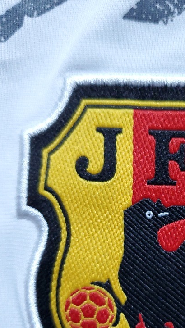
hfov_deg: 27.3
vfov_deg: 47.3
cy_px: 228
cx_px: 170
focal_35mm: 42
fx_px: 366
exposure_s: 1/30
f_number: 1.5
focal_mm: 4.3
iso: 250
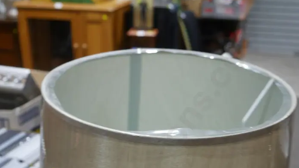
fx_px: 404
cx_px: 139
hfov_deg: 40.6
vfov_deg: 22.2
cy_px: 186
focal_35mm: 51
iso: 250
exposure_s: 1/60
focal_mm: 16
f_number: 3.6
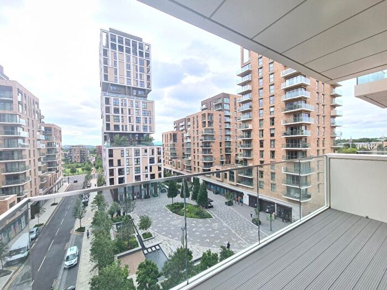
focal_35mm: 13
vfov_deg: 89.9
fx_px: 145
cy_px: 145
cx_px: 194
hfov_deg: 106.2
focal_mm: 2.2
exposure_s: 1/302
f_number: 2.2
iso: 50
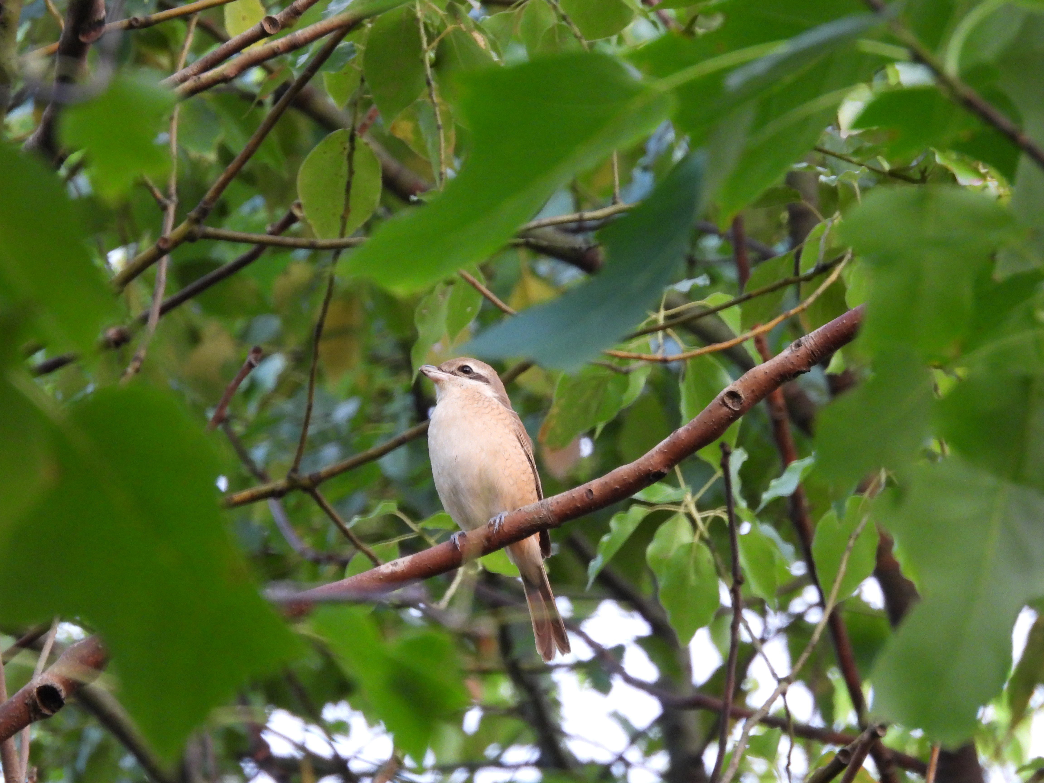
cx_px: 522
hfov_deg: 2.1
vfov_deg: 1.6
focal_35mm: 950
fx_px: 28651
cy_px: 392
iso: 640
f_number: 5.6
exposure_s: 1/60
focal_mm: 170
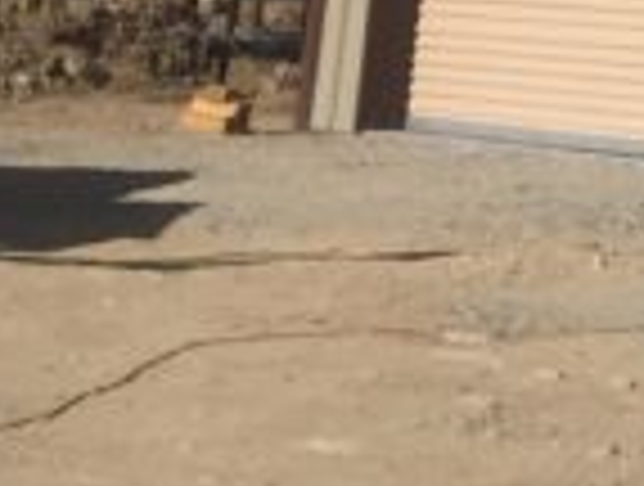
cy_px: -374
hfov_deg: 8.0
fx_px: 3861
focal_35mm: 207
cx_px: 2036
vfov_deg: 7.0
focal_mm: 4.15
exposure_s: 1/4950
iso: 32
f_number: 2.2
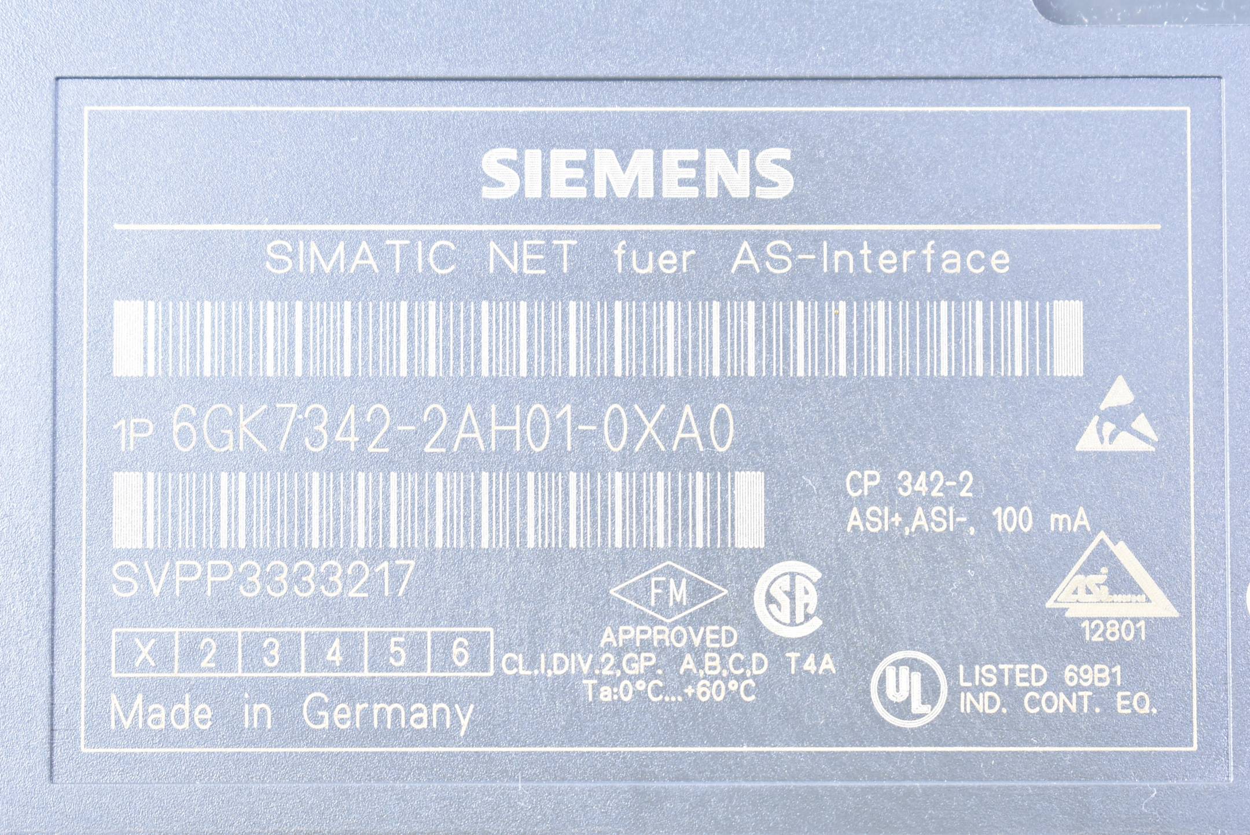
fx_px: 2502
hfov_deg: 28.1
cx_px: 625
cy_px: 418
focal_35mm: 72
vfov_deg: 19.0
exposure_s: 1/60
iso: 1600
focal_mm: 48
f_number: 5.3
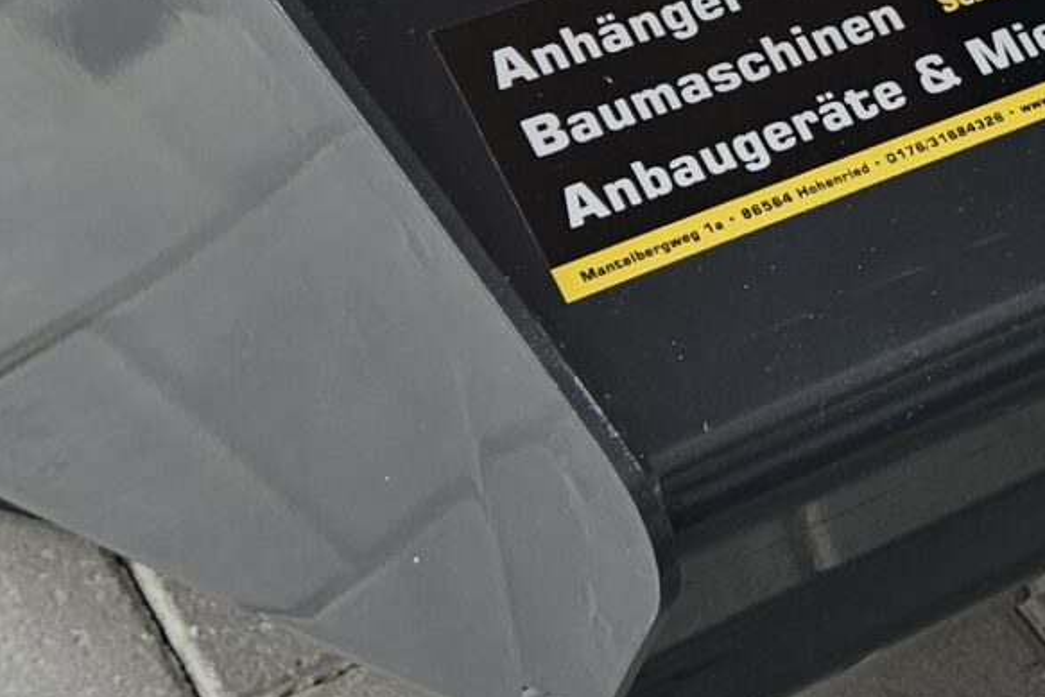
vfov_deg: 12.5
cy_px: -297
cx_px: 1375
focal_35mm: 105
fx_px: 3048
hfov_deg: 18.1
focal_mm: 5.4
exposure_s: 1/100
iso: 25
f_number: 1.8
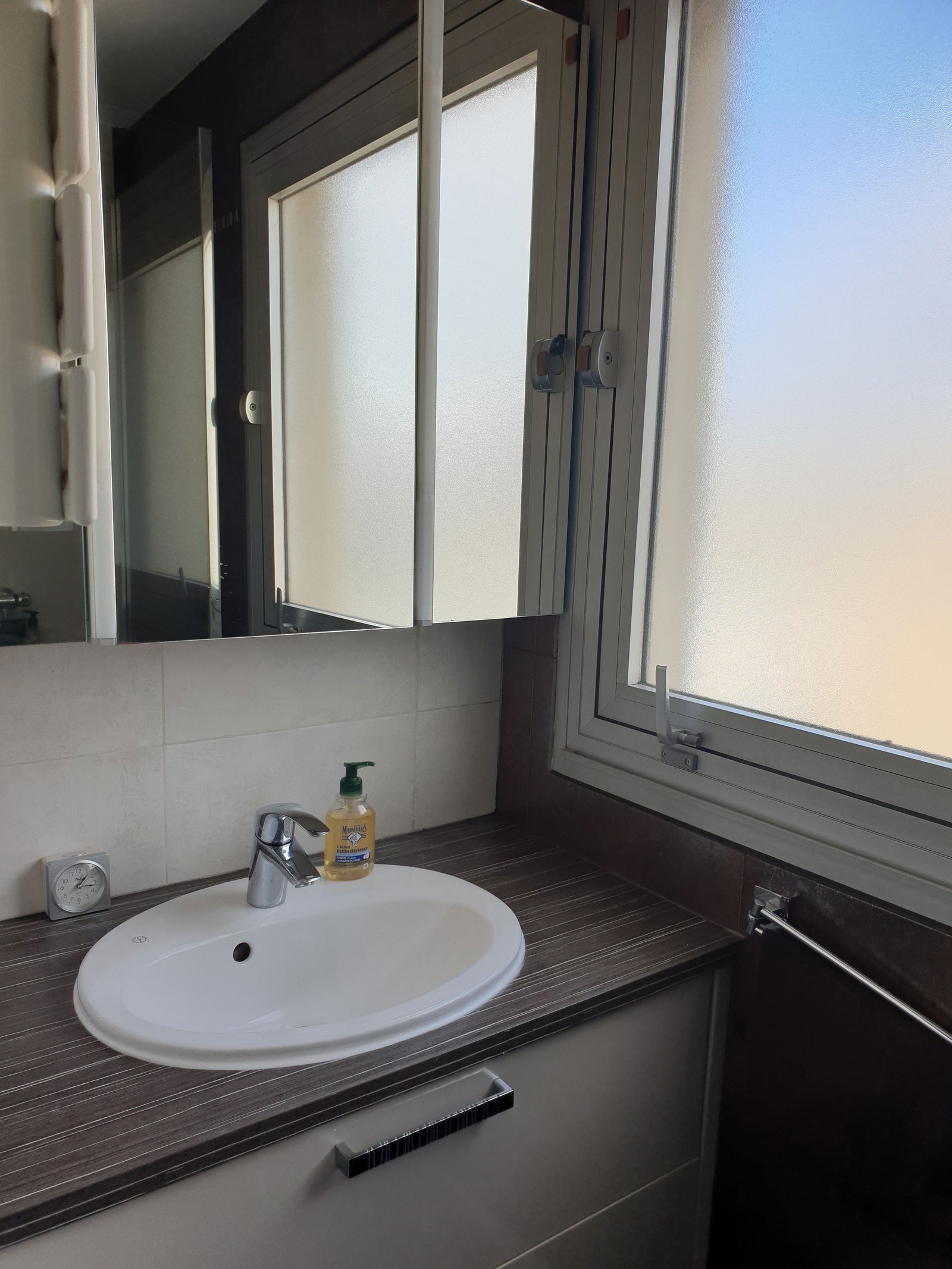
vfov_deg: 67.3
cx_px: 476
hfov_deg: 53.1
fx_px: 953
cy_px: 634
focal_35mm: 26
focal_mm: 4.3
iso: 50
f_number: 2.4
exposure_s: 1/695
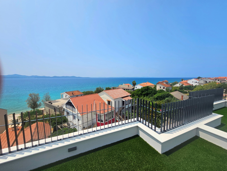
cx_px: 114
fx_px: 85
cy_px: 86
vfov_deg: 89.9
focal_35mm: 13
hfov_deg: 106.2
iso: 50
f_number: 2.2
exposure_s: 1/4337
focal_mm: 2.2
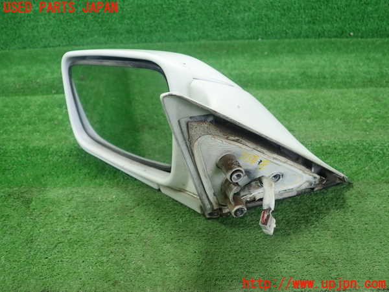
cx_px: 194
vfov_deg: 46.8
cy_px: 146
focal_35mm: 30
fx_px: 337
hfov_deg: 60.0
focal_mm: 5.5
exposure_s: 1/125
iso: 200
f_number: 2.3
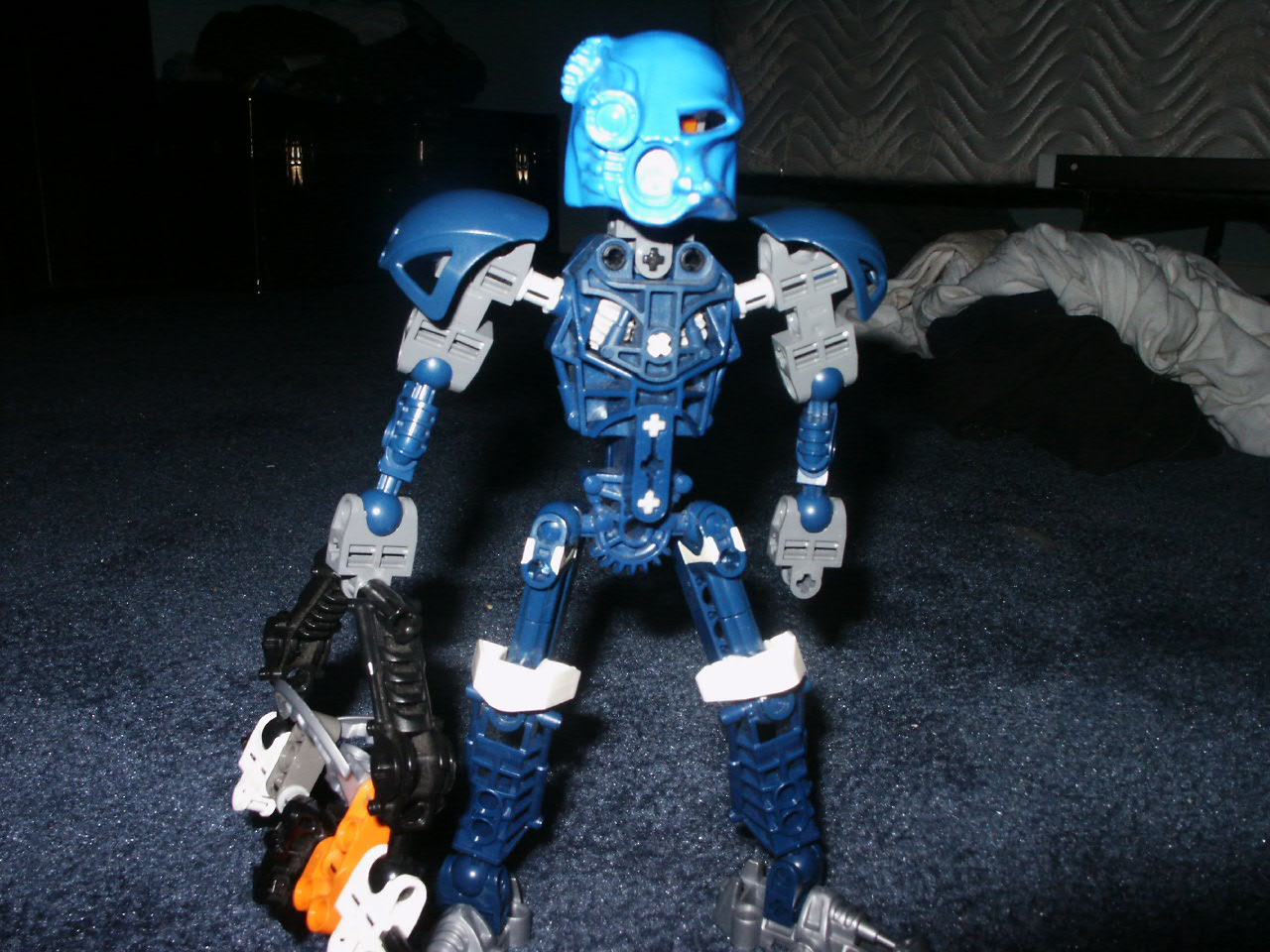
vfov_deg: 40.7
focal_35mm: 35
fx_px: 1284
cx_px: 635
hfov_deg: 52.6
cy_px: 476
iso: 200
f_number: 6.7
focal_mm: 7.18
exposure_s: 1/45
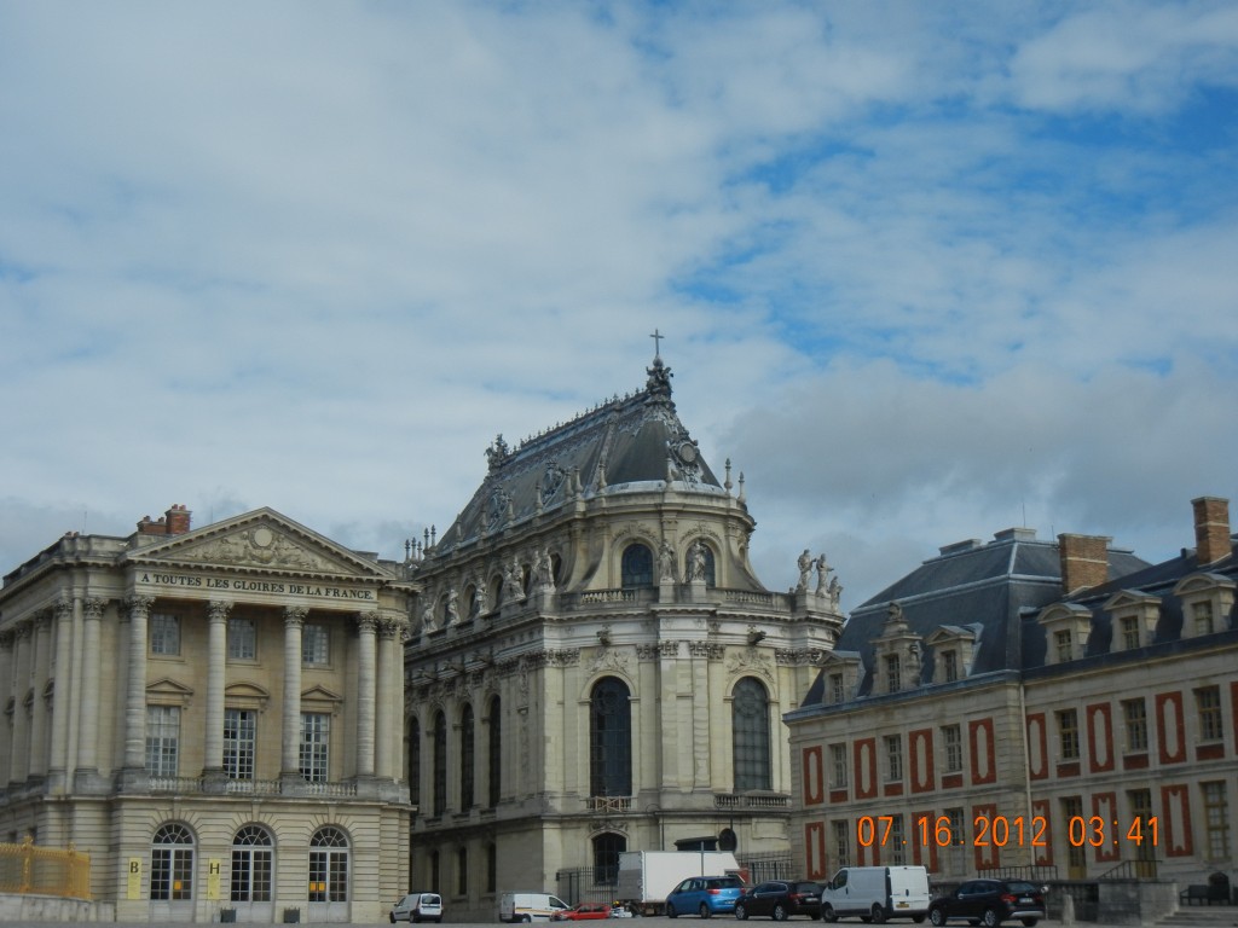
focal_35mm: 59
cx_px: 619
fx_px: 2110
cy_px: 464
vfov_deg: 24.8
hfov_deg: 32.7
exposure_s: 1/494
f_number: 8
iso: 160
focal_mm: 10.6
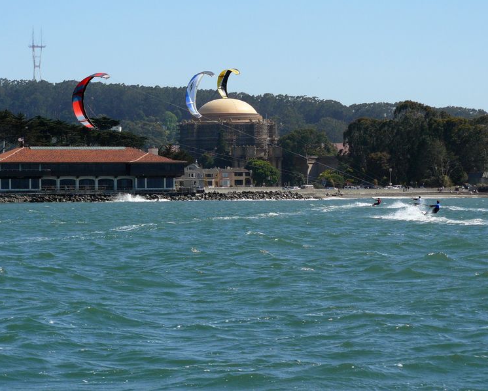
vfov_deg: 11.6
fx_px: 1921
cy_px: 195
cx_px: 259
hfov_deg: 14.5
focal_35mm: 133
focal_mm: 21.2
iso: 100
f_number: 4
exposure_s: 1/1000
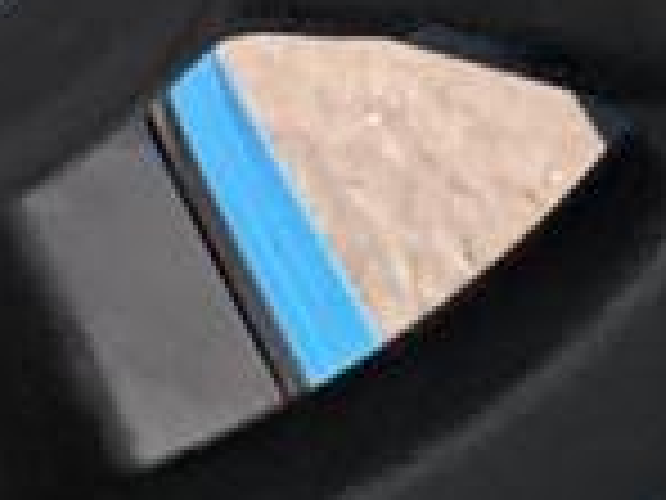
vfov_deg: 12.6
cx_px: -950
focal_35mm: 85
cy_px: -775
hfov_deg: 14.5
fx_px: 1635
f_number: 2.2
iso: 1000
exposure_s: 1/30
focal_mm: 2.22
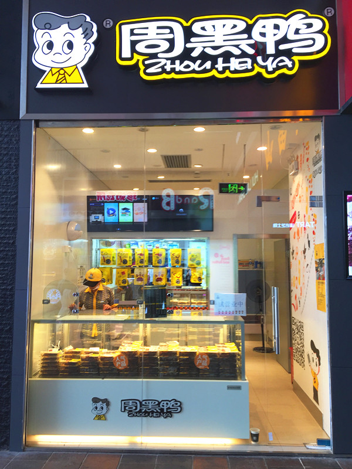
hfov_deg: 48.2
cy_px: 234
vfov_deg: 61.7
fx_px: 393
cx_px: 176
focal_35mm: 29
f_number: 2.2
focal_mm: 4.15
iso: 32
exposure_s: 1/50
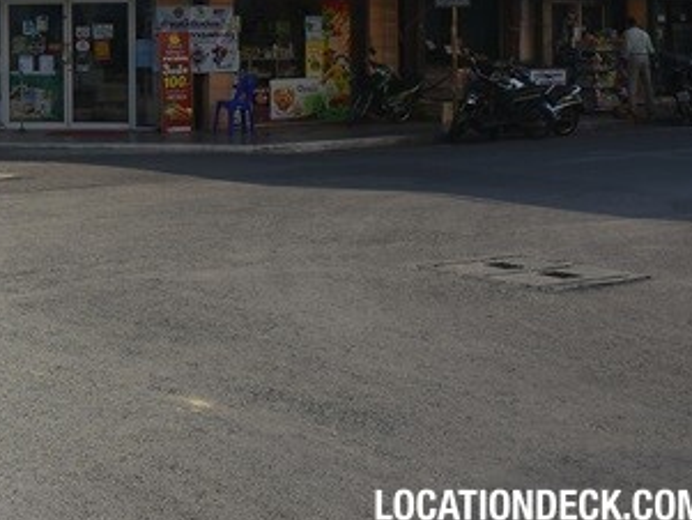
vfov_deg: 21.3
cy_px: 13
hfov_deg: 26.6
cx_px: -69
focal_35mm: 67
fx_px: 1340
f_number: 6.3
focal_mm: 20
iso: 125
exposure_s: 1/400
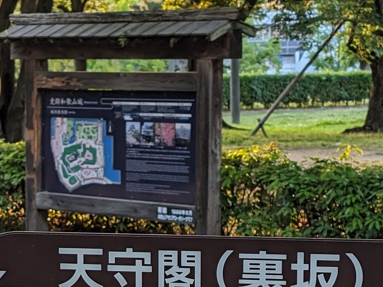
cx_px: 28
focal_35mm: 135
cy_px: 283
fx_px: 1494
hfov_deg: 14.4
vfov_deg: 10.9
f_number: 1.68
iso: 33
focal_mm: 6.9
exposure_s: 1/77.5
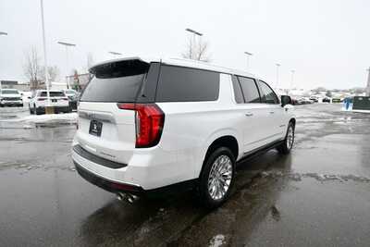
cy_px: 124
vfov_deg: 67.4
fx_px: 185
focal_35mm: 18
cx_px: 185
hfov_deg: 90.0
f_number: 6.3
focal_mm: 12
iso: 200
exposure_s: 1/250
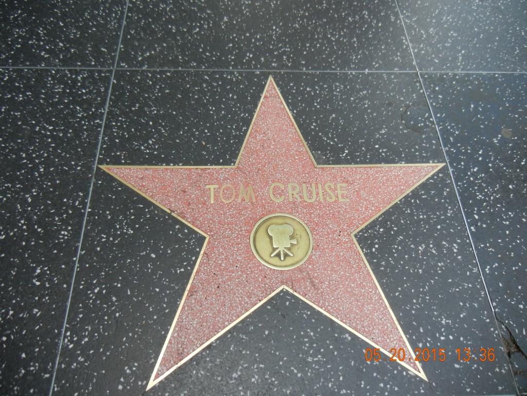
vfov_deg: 46.8
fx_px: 457
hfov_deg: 60.0
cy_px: 198
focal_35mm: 30
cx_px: 264
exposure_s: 1/334
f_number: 3.5
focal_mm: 5.4
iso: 160
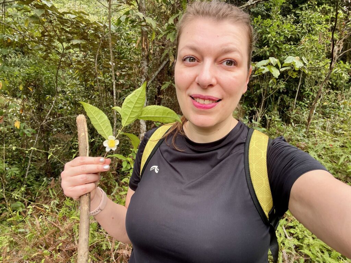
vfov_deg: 58.9
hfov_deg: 73.9
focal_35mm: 23
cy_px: 132
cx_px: 176
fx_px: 233
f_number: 2.2
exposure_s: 1/201
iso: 25
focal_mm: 2.71
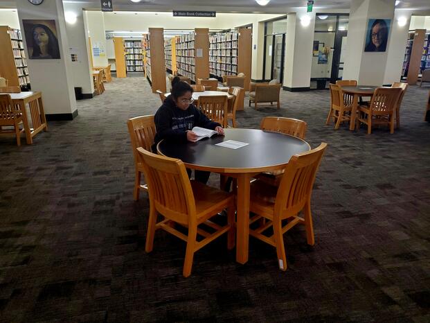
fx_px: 323
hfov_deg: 67.3
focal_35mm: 26
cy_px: 162
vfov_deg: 53.1
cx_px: 215
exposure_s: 1/40
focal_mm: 4.3
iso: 200
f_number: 1.5
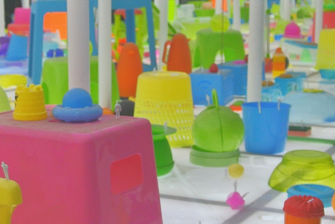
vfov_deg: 15.0
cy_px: 151
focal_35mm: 91
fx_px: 848
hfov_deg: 22.1
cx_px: 80
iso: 400
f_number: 4.2
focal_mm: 16.3
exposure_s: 1/100
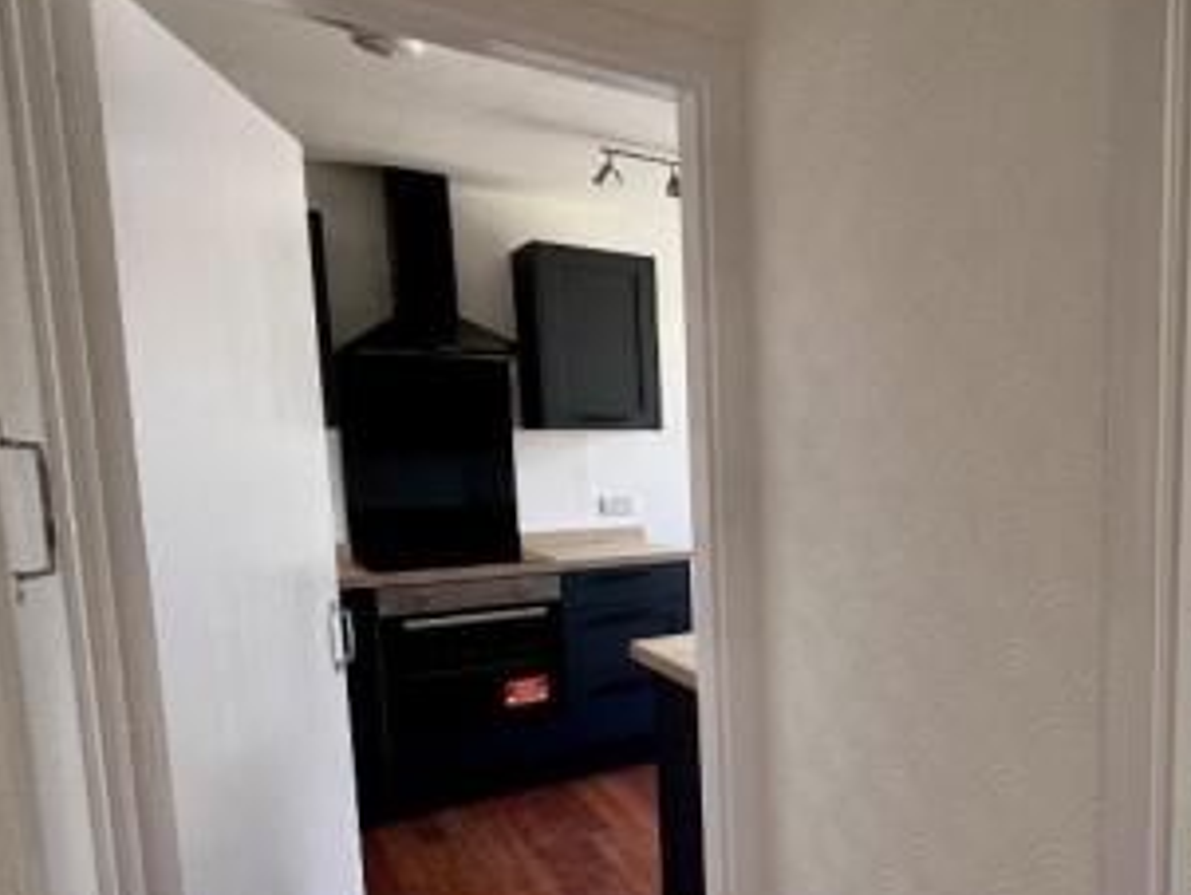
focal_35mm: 27
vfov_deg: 50.9
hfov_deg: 57.3
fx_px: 930
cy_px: 554
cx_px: 1043
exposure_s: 1/99
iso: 100
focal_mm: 2.22
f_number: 2.2
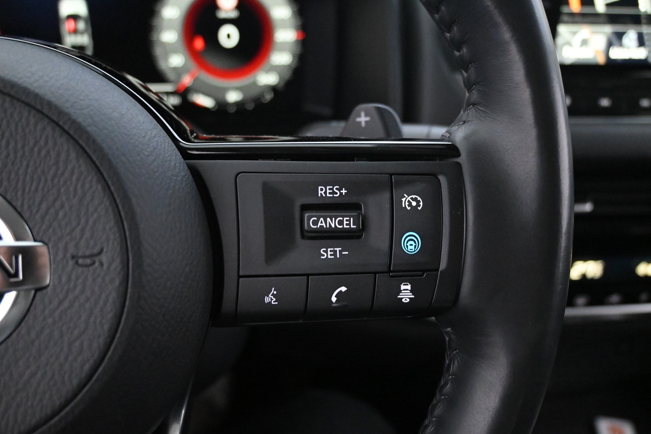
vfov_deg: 40.0
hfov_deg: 57.2
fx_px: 597
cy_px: 217
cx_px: 326
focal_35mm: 33
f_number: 4
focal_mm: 22
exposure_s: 1/40
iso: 9000
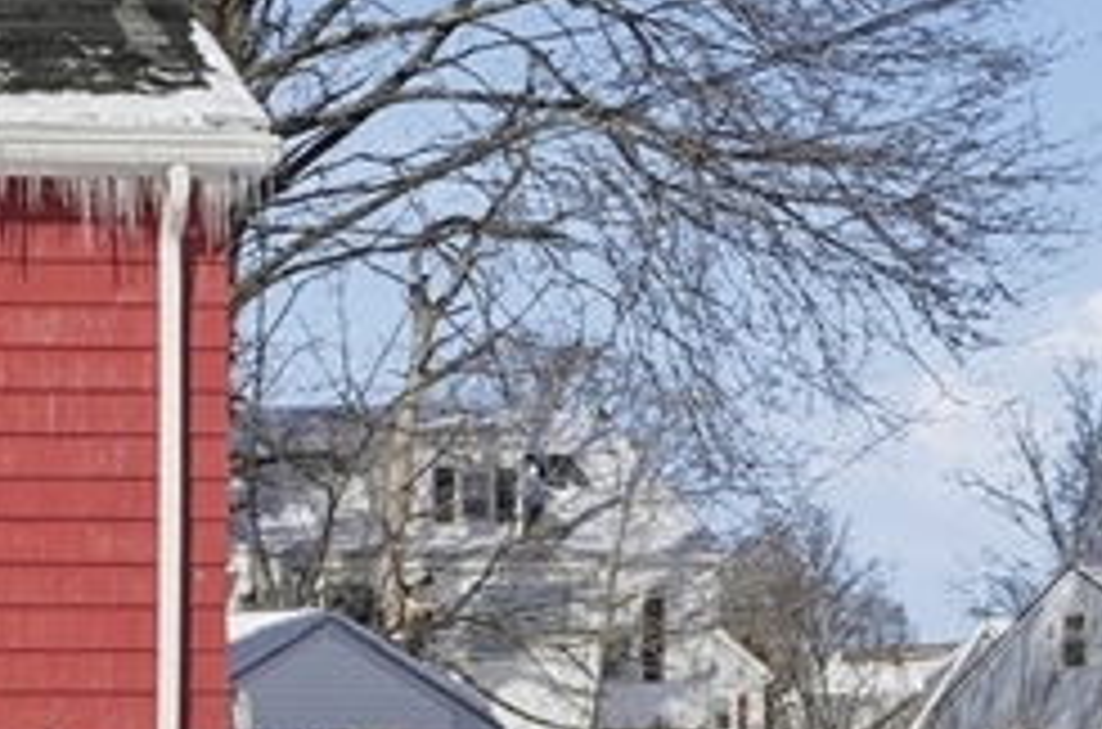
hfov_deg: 22.1
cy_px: 590
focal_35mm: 67
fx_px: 2046
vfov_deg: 20.0
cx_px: -747
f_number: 8
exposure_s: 1/8000
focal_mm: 16
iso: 800
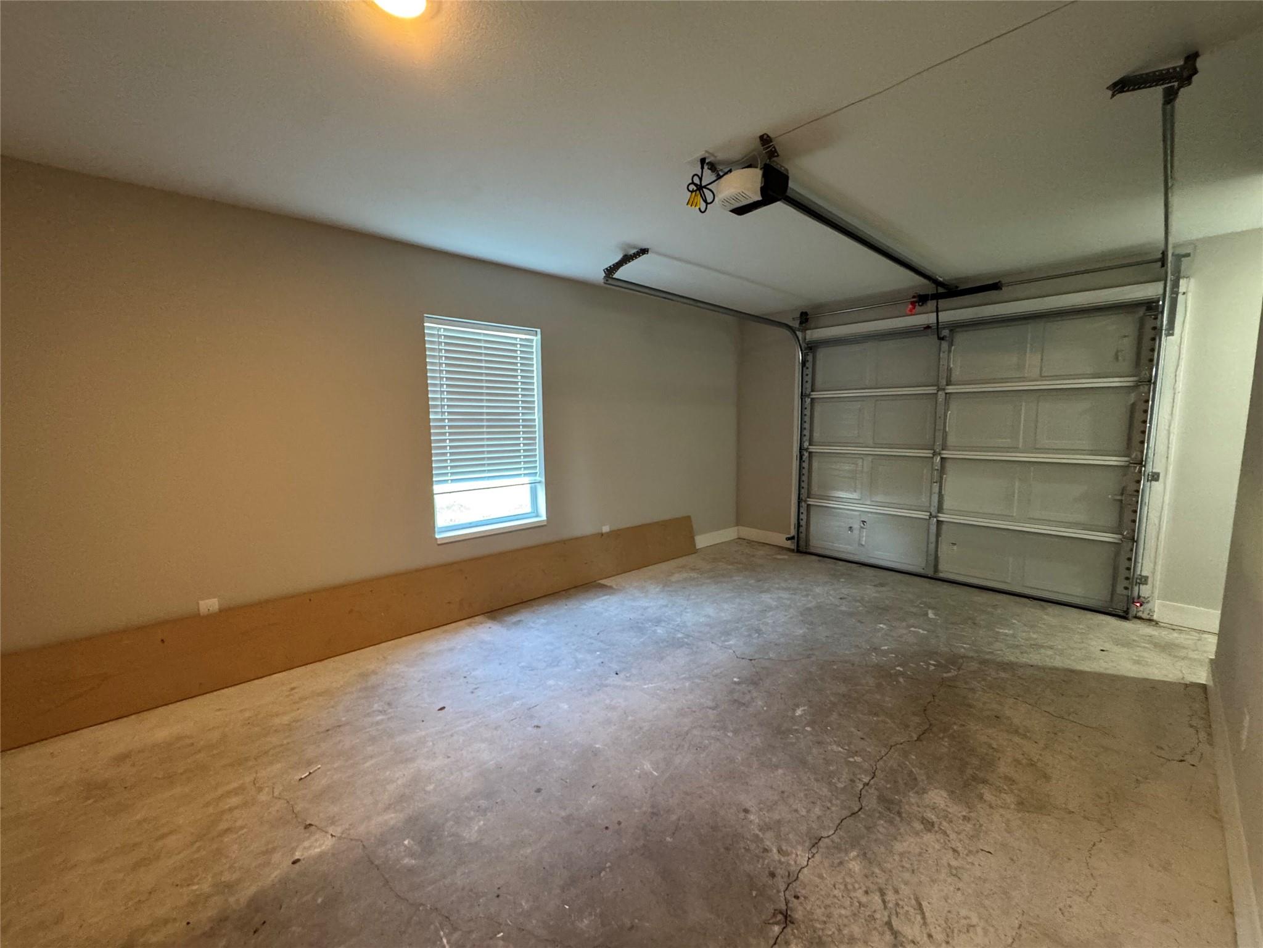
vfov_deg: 85.7
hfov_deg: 102.1
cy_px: 474
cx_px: 632
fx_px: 511
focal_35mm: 14
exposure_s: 1/60
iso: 500
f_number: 2.2
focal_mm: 2.22
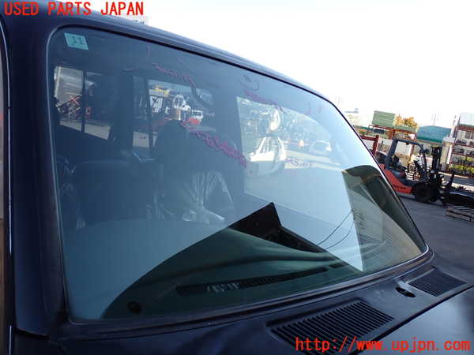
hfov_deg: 51.4
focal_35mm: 36
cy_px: 178
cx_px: 237
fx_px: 493
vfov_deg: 39.7
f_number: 3.5
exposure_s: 1/250
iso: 100
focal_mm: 6.37
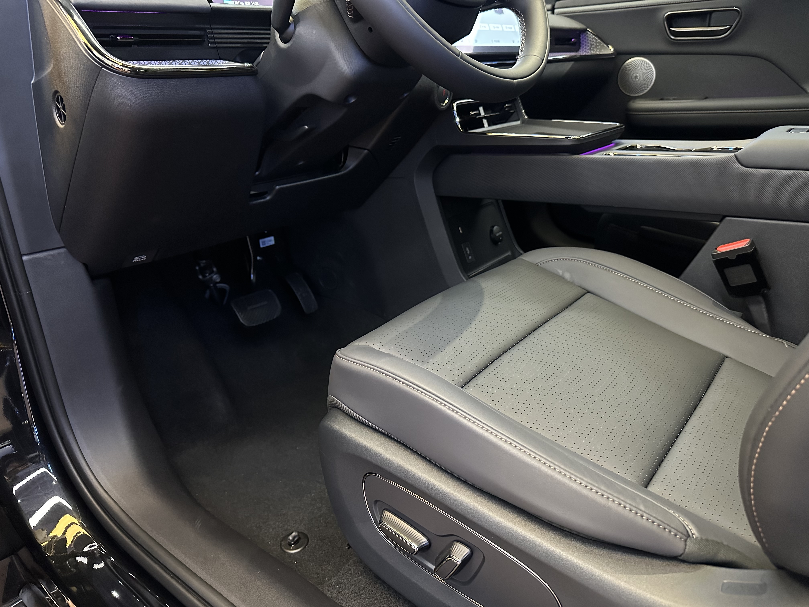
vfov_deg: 56.8
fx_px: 561
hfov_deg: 71.6
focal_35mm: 24
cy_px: 304
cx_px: 404
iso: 800
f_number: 1.78
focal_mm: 6.86
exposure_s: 1/25
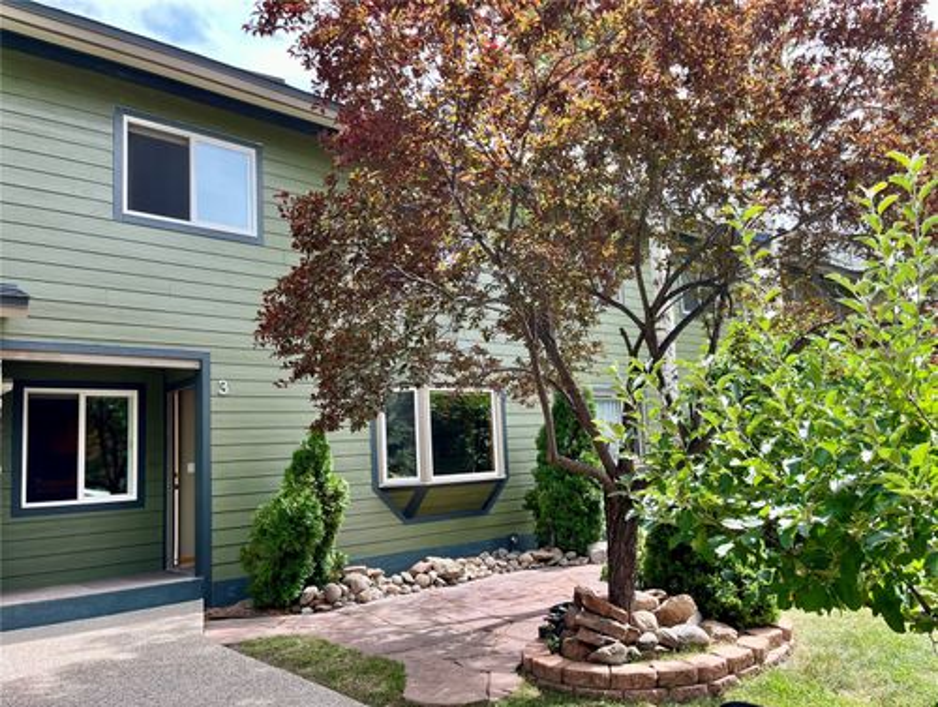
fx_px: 706
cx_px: 469
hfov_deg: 67.2
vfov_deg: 53.2
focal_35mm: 26
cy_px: 354
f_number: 1.6
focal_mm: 5.1
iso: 50
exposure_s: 1/718
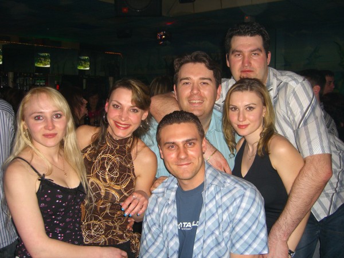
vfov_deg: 37.7
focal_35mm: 38
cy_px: 129
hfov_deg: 49.0
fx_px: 378
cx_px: 172
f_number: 2.8
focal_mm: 7.9
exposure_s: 1/60
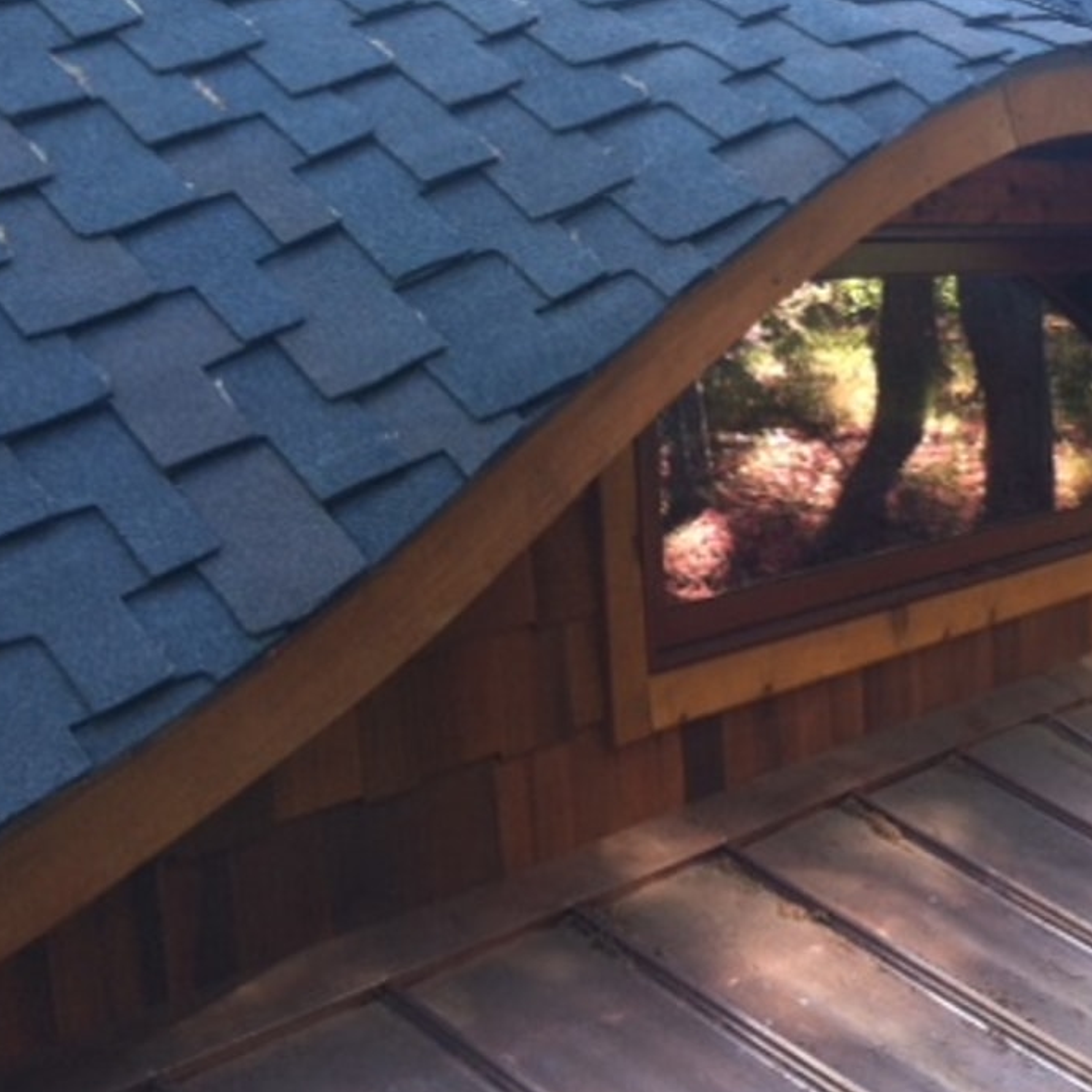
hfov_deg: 28.0
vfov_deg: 28.6
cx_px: 888
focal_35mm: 60
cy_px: 504
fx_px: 2141
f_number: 2.8
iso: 80
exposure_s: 1/20
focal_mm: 3.85
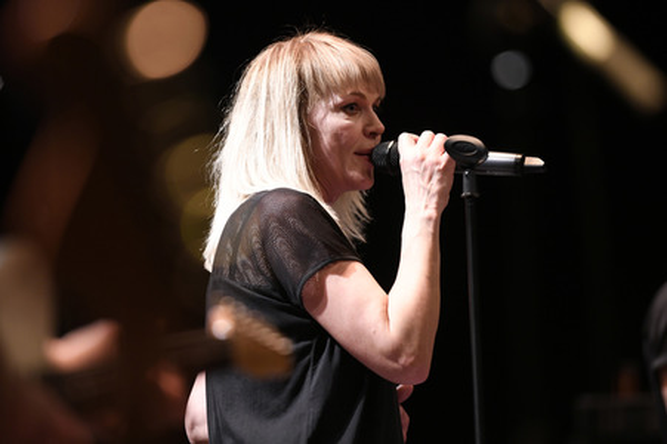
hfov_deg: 10.3
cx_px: 334
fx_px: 3703
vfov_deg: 6.9
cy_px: 222
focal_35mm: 200
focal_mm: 200
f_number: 2.8
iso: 2500
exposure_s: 1/200
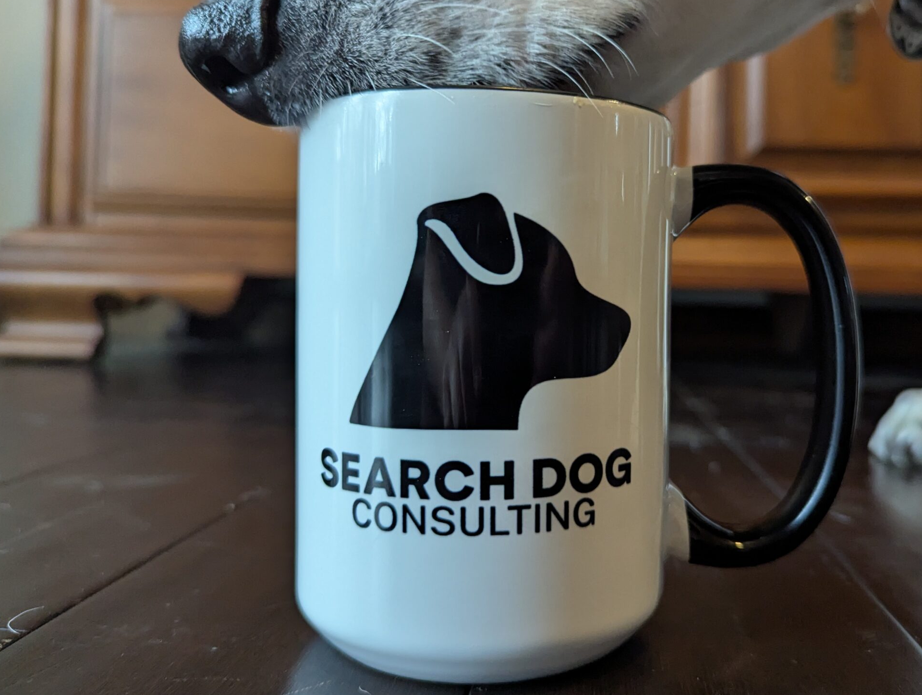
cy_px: 295
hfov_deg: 56.2
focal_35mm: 32
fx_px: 854
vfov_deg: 44.1
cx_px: 566
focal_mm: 6.81
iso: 907
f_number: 1.85
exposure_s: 1/120
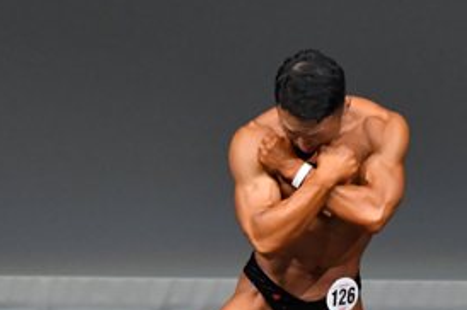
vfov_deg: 1.5
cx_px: 268
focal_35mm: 891
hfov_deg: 2.3
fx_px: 11544
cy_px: 283
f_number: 5.6
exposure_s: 1/400
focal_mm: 210
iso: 4000
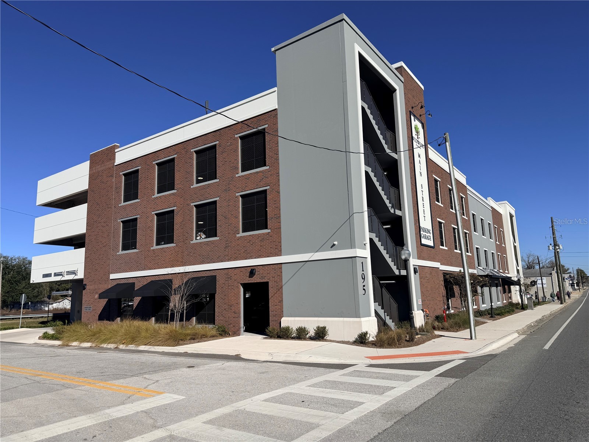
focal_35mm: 24
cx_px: 294
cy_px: 221
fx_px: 408
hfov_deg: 71.6
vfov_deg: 56.8
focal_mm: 6.76
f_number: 1.78
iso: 80
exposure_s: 1/9091
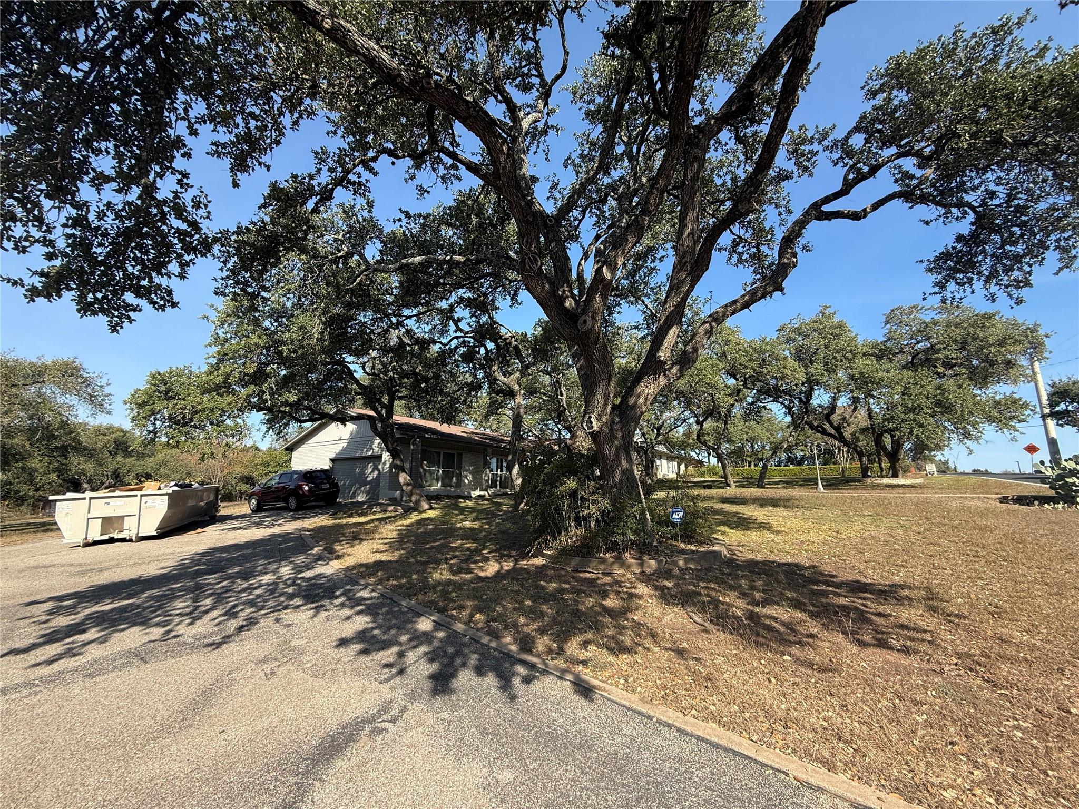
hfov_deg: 102.1
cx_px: 540
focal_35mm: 14
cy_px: 404
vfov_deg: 85.7
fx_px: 436
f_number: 2.2
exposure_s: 1/651
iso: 50
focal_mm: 2.22
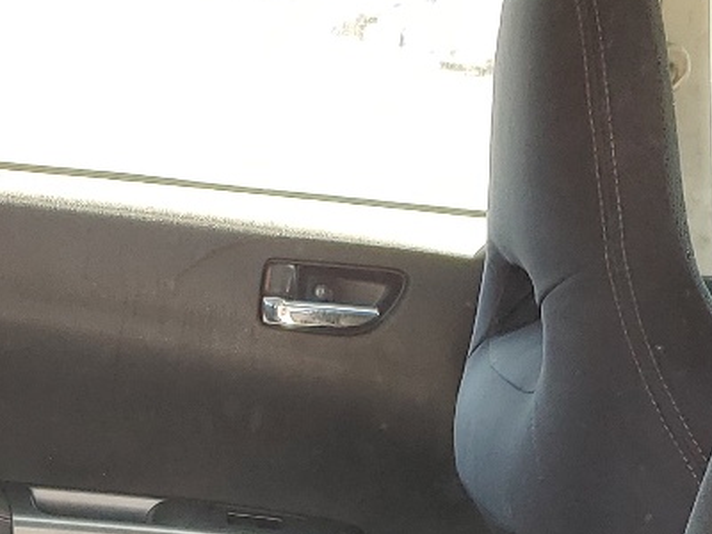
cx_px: 128
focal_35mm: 104
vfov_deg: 13.0
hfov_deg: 18.7
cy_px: 927
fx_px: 2139
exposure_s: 1/204
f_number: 1.5
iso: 50
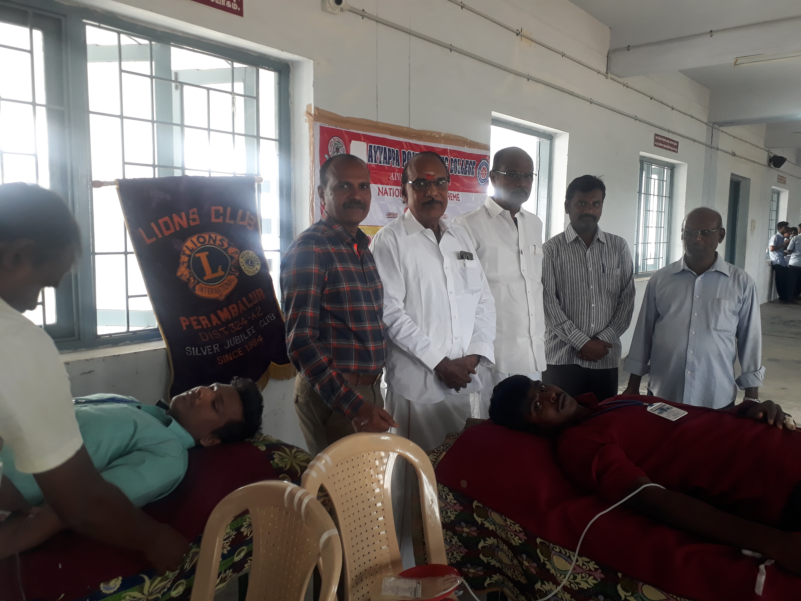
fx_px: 625
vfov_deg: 51.4
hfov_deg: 65.3
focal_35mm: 27
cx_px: 400
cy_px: 300
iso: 64
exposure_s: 1/33
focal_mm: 3.6
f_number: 1.9
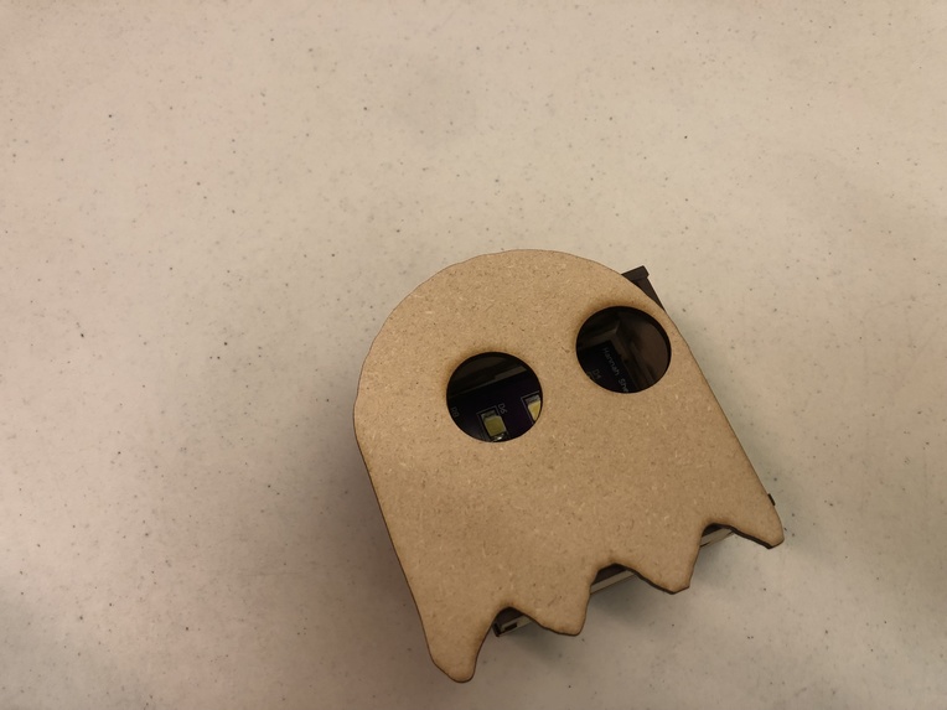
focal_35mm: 28
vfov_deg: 49.7
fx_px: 766
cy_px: 355
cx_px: 474
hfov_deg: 63.4
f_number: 1.8
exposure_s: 1/30
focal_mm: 3.99
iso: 32
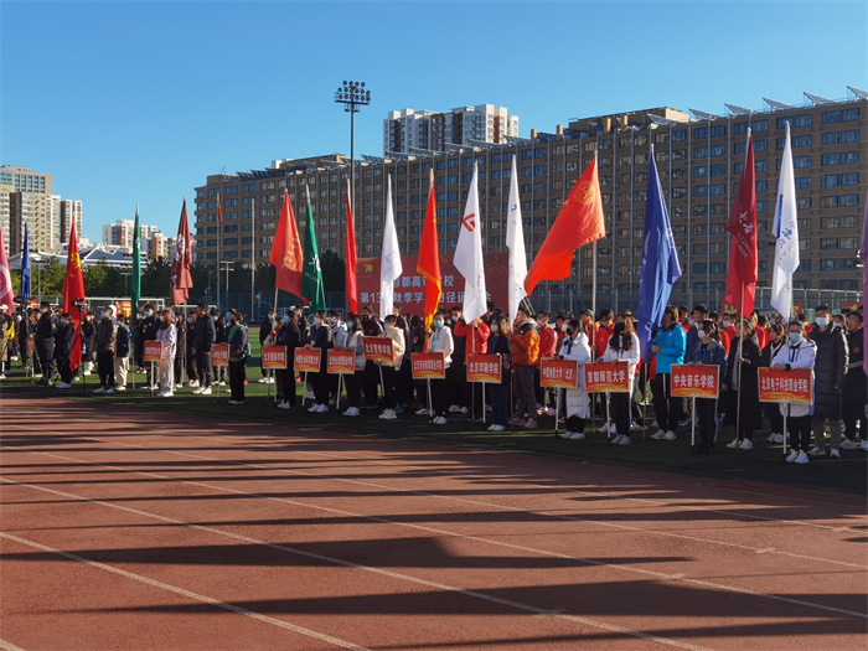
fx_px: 1103
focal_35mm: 44
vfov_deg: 32.9
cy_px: 326
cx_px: 434
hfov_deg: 42.9
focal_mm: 6.71
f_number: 1.9
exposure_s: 1/3788
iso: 50
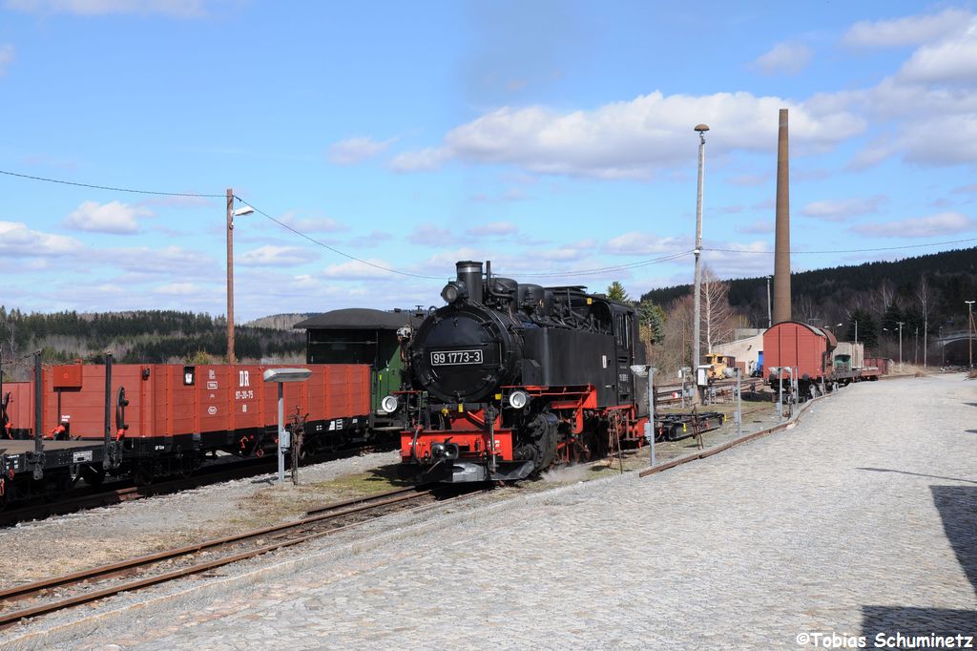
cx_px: 488
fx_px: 1384
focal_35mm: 51
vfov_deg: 26.5
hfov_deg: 38.9
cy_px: 326
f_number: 9
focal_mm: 34
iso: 250
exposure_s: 1/500
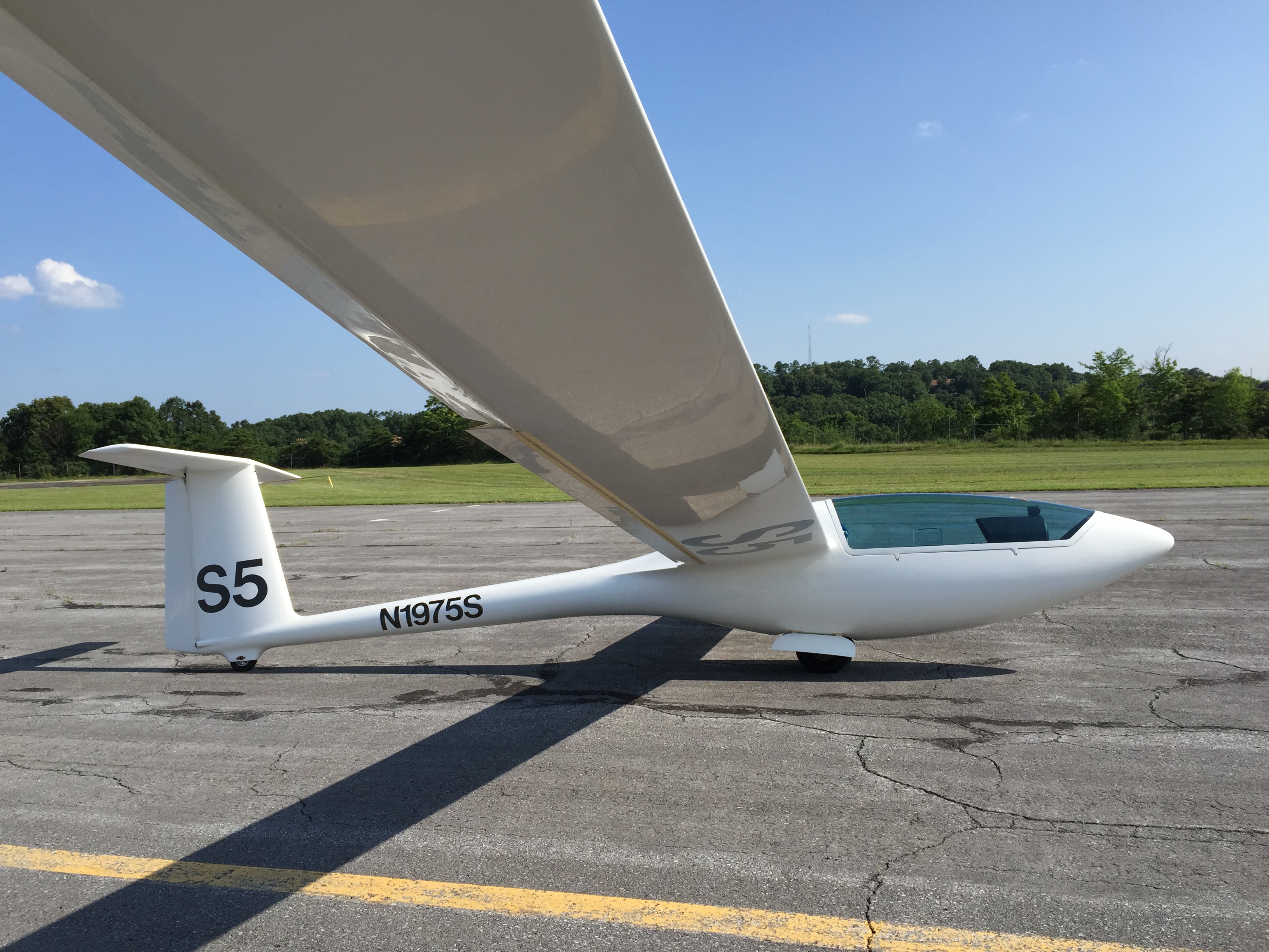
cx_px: 634
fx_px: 1063
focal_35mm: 29
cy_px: 476
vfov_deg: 48.2
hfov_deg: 61.7
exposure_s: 1/2083
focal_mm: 4.15
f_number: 2.2
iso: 32
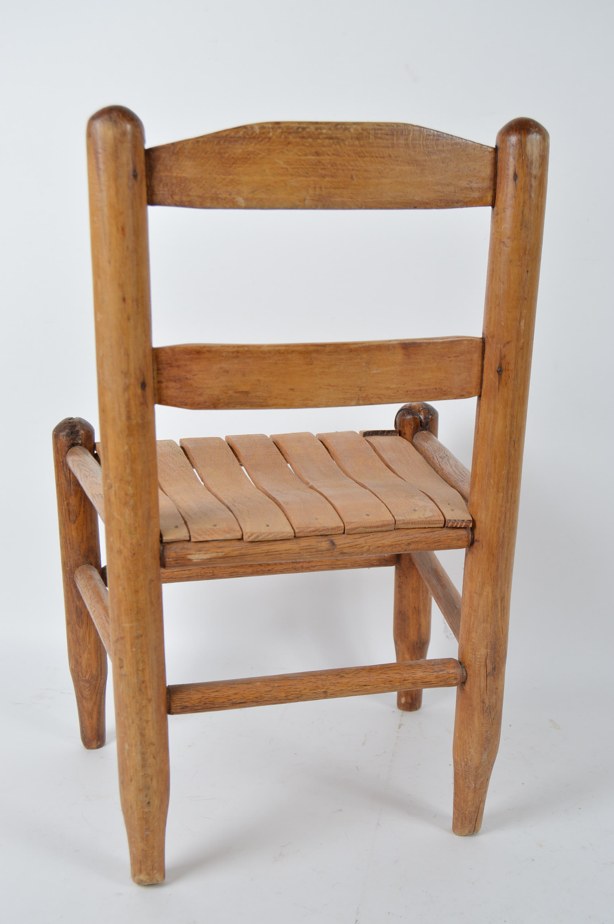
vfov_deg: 46.4
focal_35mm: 42
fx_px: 1076
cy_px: 462
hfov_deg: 31.8
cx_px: 307
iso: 100
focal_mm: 28
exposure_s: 1/80
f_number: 5.6
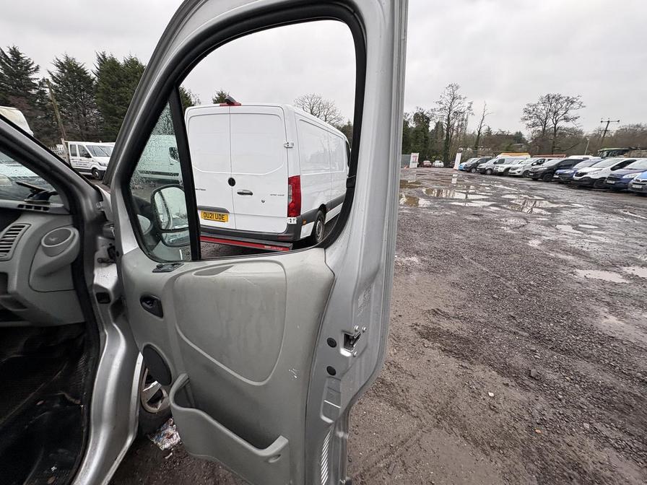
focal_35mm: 14
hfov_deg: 102.1
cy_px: 242
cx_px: 324
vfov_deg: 85.7
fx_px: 262
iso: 64
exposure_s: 1/99
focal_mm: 2.22
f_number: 2.2
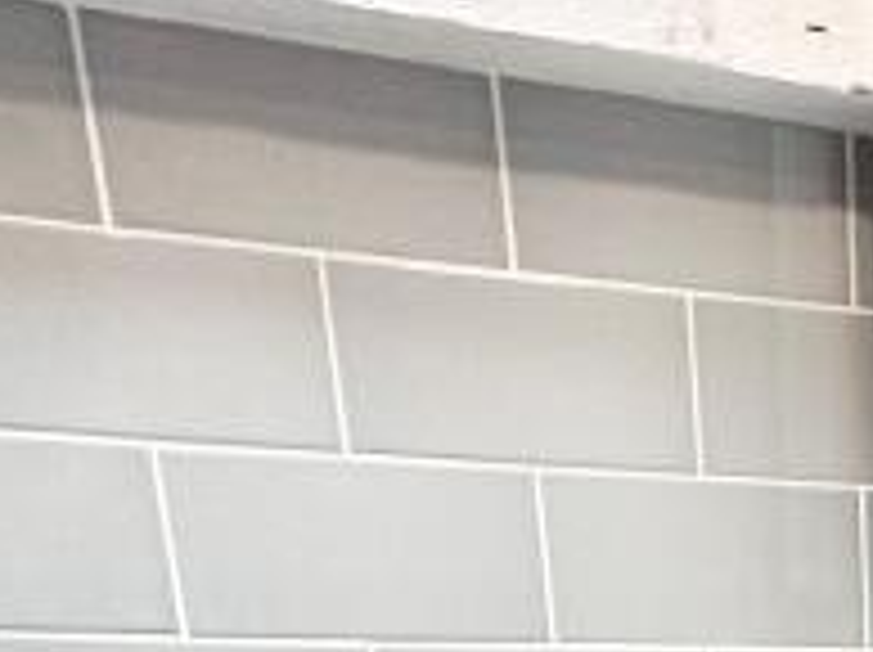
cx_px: 1274
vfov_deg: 15.4
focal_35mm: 74
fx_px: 1864
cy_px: 1349
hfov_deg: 22.2
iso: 100
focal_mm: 2.22
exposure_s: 1/100
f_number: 2.2
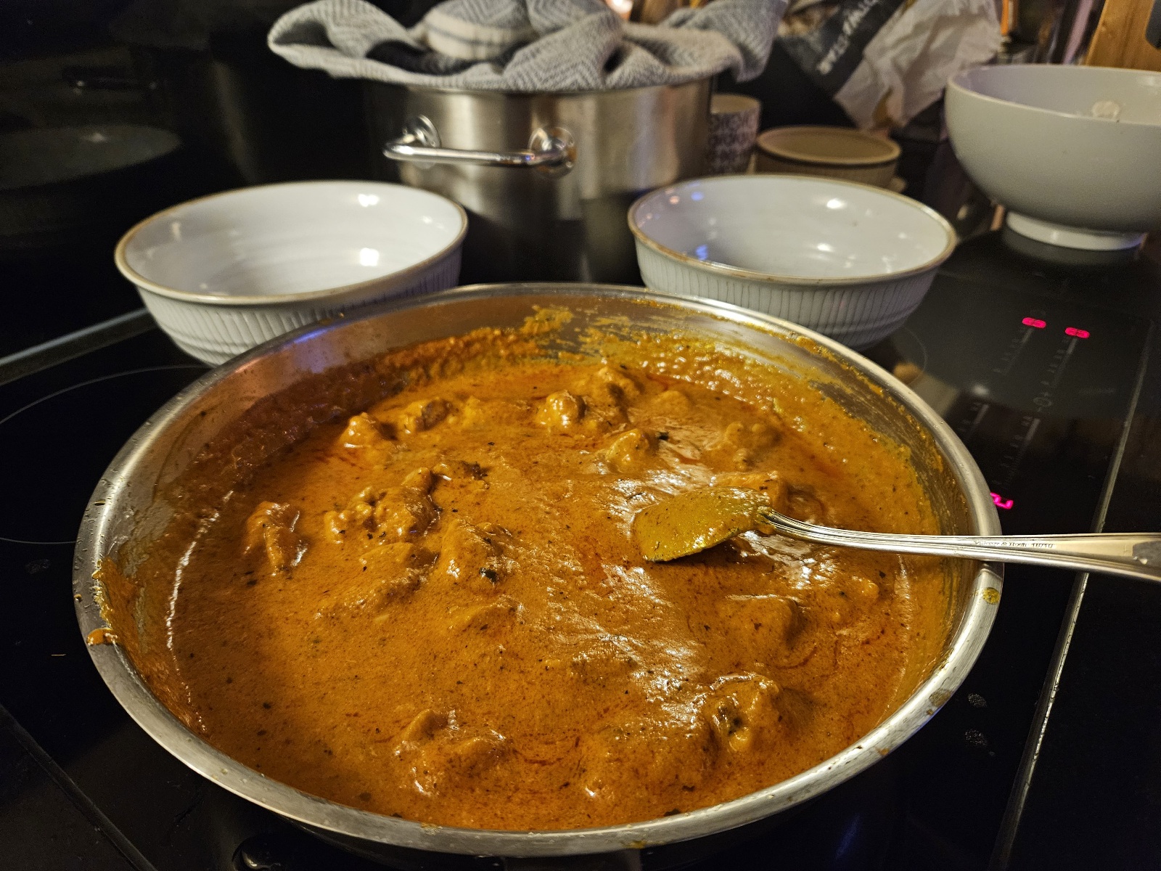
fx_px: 771
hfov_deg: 73.9
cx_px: 580
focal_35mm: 23
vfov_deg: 58.9
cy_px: 436
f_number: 1.8
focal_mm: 5.4
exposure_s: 1/33
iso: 640
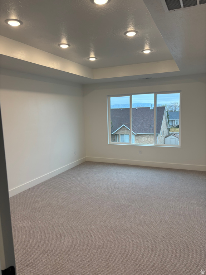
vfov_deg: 67.3
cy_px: 138
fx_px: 206
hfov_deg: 53.1
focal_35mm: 26
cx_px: 103
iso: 64
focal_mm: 5.96
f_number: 1.6
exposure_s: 1/130
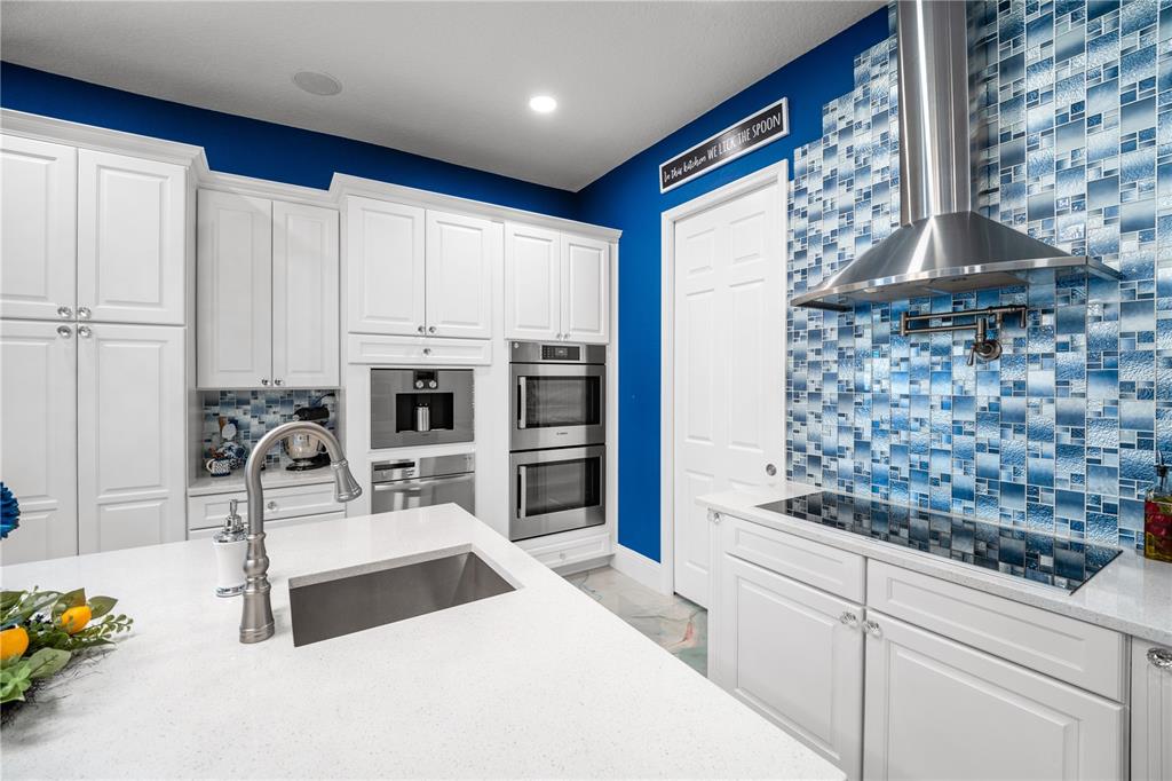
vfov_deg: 81.2
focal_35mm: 14
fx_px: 456
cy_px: 390
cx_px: 586
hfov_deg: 104.3
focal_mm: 14
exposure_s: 1/20
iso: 400
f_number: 4
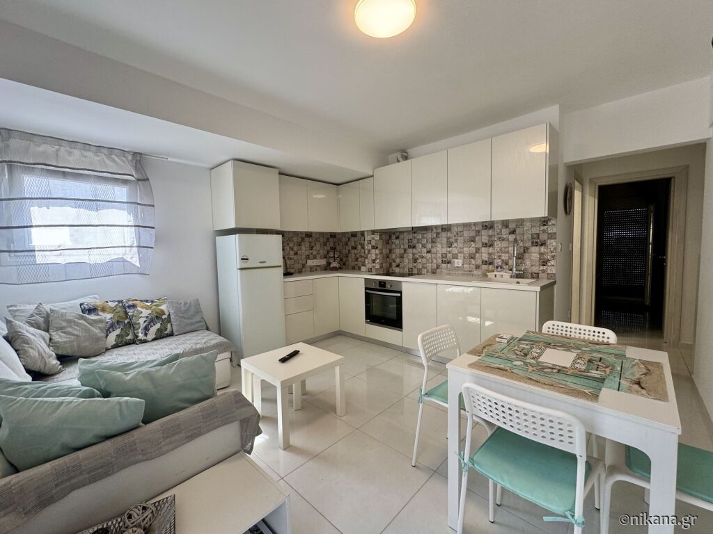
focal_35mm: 14
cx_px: 356
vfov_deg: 85.7
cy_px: 267
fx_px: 288
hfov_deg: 102.1
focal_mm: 2.22
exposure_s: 1/99
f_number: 2.2
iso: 100
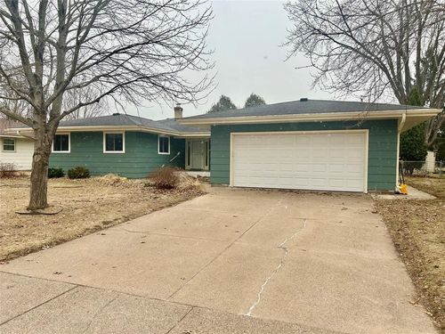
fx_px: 334
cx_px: 222
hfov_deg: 67.3
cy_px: 167
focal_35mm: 26
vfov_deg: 53.1
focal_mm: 5.7
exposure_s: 1/354
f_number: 1.5
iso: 50
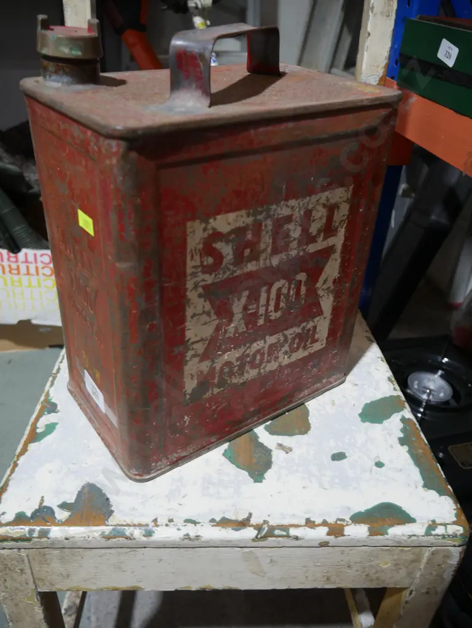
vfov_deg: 59.9
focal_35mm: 30
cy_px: 314
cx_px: 236
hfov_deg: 46.8
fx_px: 545
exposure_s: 1/60
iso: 400
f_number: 3.6
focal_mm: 15
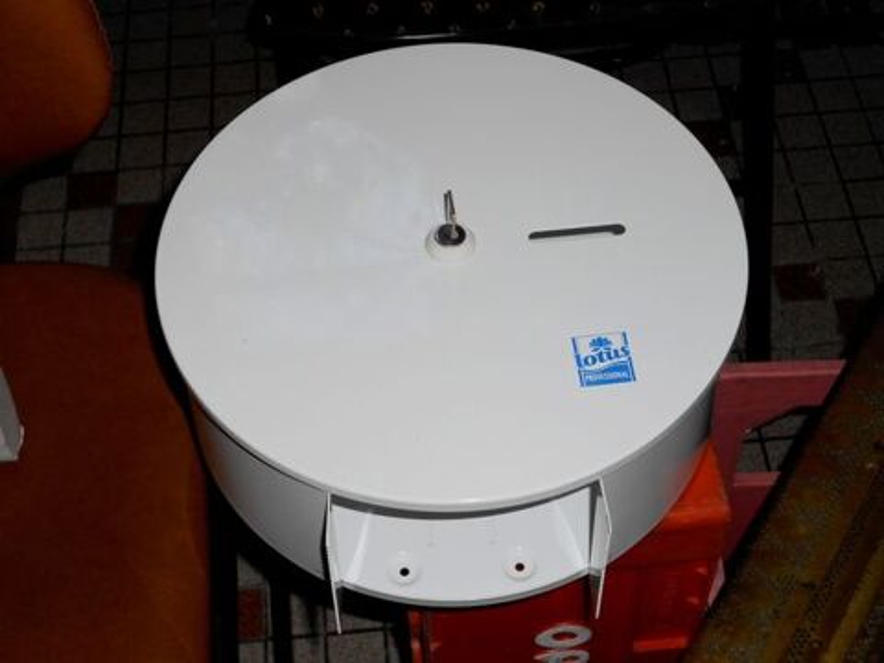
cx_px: 442
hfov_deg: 33.2
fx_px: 1481
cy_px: 332
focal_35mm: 58
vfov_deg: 25.2
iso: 80
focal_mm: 10
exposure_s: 1/60
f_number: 4.9
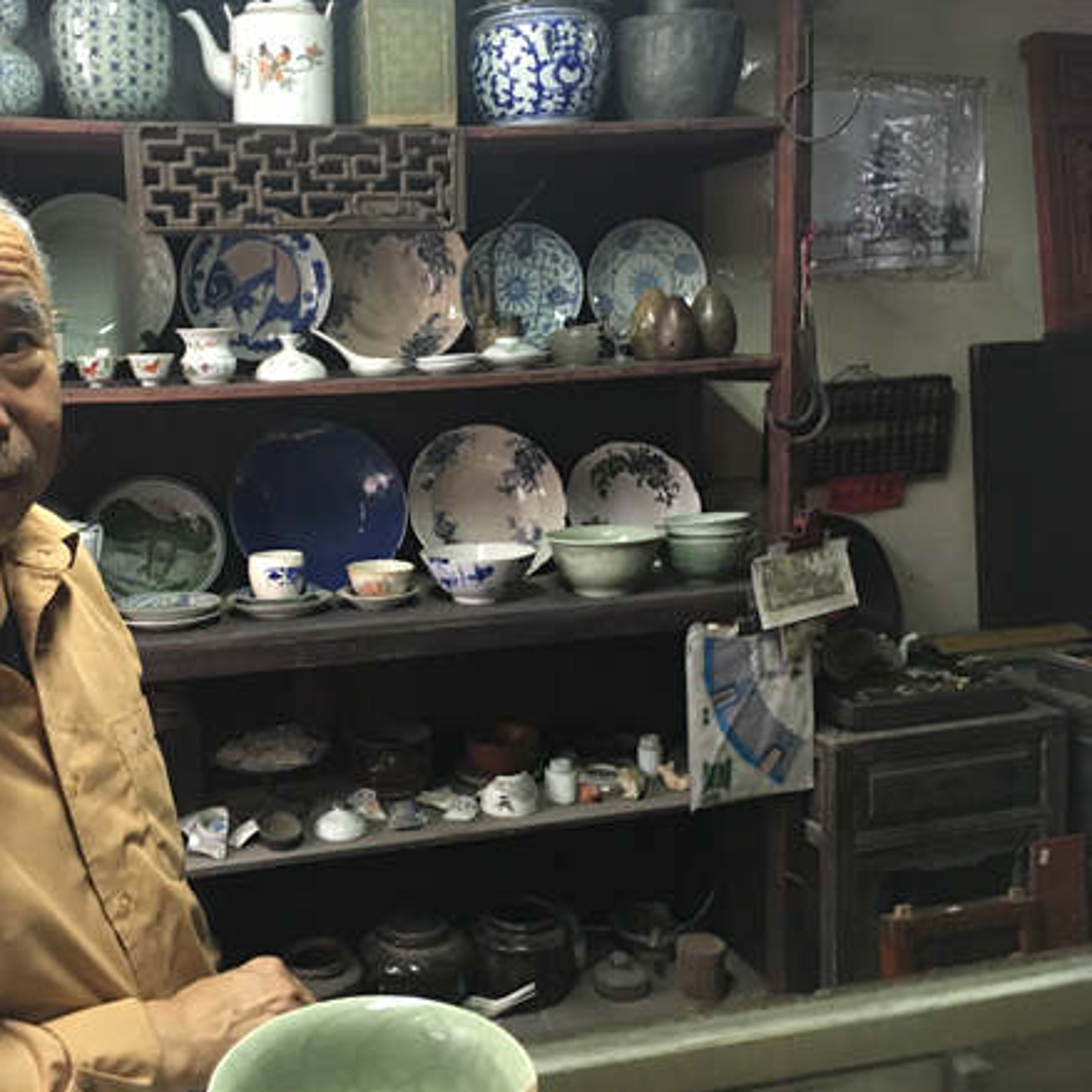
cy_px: 535
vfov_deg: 47.2
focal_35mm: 35
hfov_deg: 46.5
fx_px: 1249
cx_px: 366
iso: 200
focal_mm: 4.15
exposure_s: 1/20
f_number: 2.2
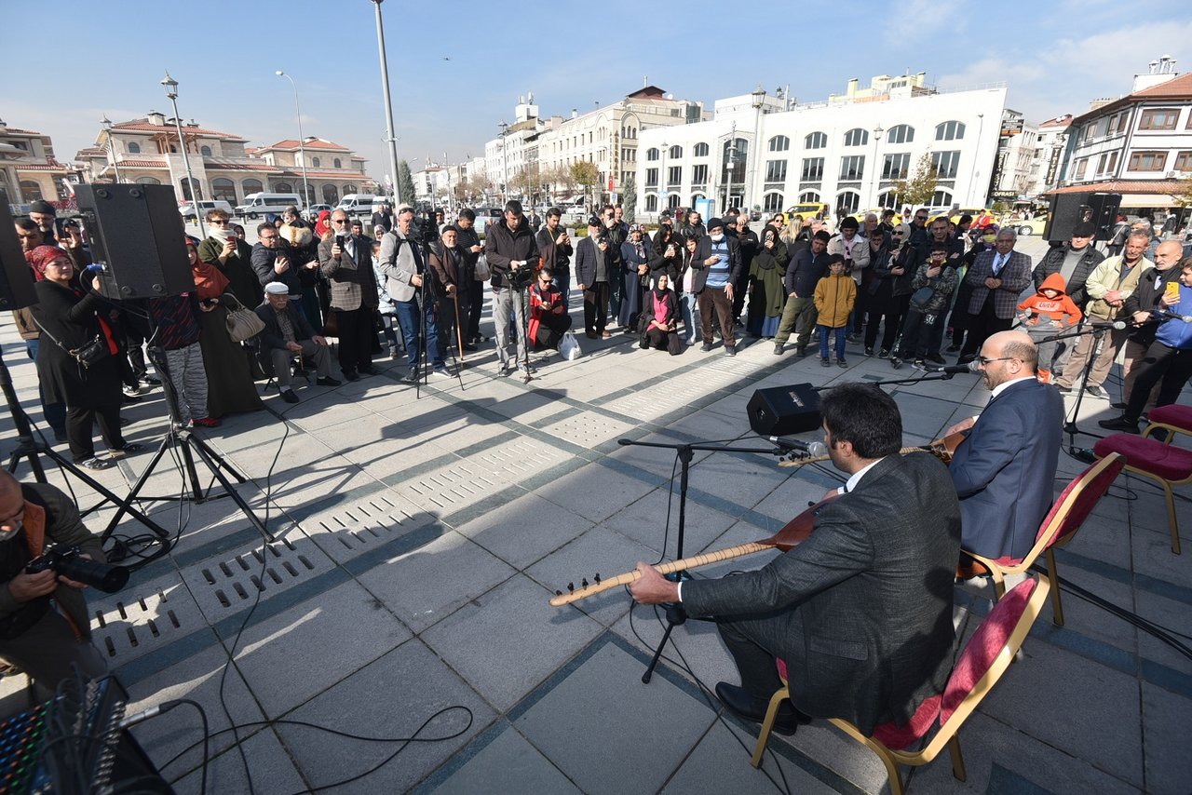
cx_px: 596
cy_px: 398
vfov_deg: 73.8
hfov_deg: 96.7
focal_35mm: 16
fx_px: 530
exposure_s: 1/320
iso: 100
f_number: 5.6
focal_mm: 16
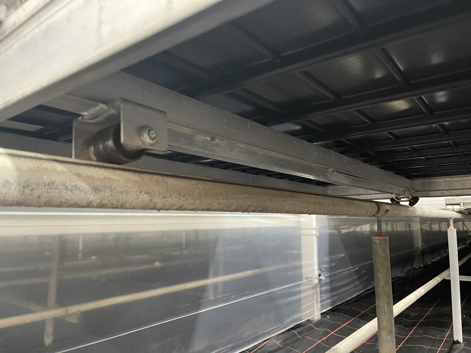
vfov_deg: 54.9
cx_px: 236
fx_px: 340
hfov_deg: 69.4
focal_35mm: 25
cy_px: 176
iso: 640
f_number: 1.6
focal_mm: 5.1
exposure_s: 1/39
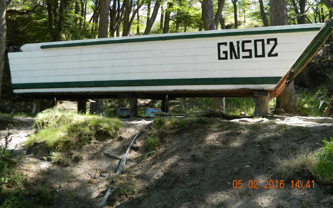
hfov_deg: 51.5
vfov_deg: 33.5
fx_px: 345
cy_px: 83
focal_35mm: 38
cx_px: 167
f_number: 3.3
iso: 80
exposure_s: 1/100
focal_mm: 6.2
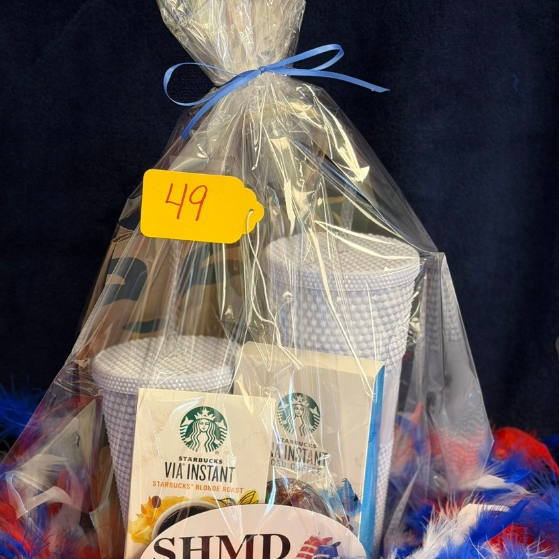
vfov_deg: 28.0
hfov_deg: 28.1
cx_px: 260
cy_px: 357
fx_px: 1114
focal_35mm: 61
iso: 200
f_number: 1.78
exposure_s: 1/40
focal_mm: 6.76
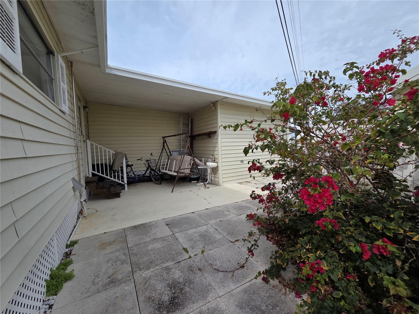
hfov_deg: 106.2
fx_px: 157
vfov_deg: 89.9
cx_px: 210
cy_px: 157
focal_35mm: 13
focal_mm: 2.2
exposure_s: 1/2140
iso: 50
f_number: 2.2
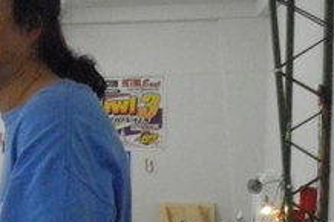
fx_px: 992
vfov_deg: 12.7
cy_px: 211
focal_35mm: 107
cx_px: -233
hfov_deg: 16.5
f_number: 3.2
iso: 800
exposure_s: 1/125
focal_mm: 5
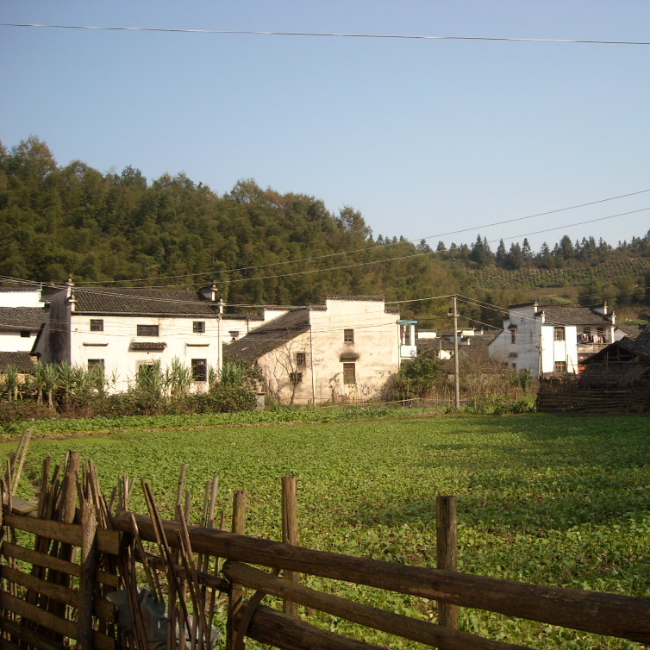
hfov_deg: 39.7
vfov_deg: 40.0
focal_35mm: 42
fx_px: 892
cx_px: 421
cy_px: 324
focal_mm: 5.7
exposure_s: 1/228
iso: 64
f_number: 5.6
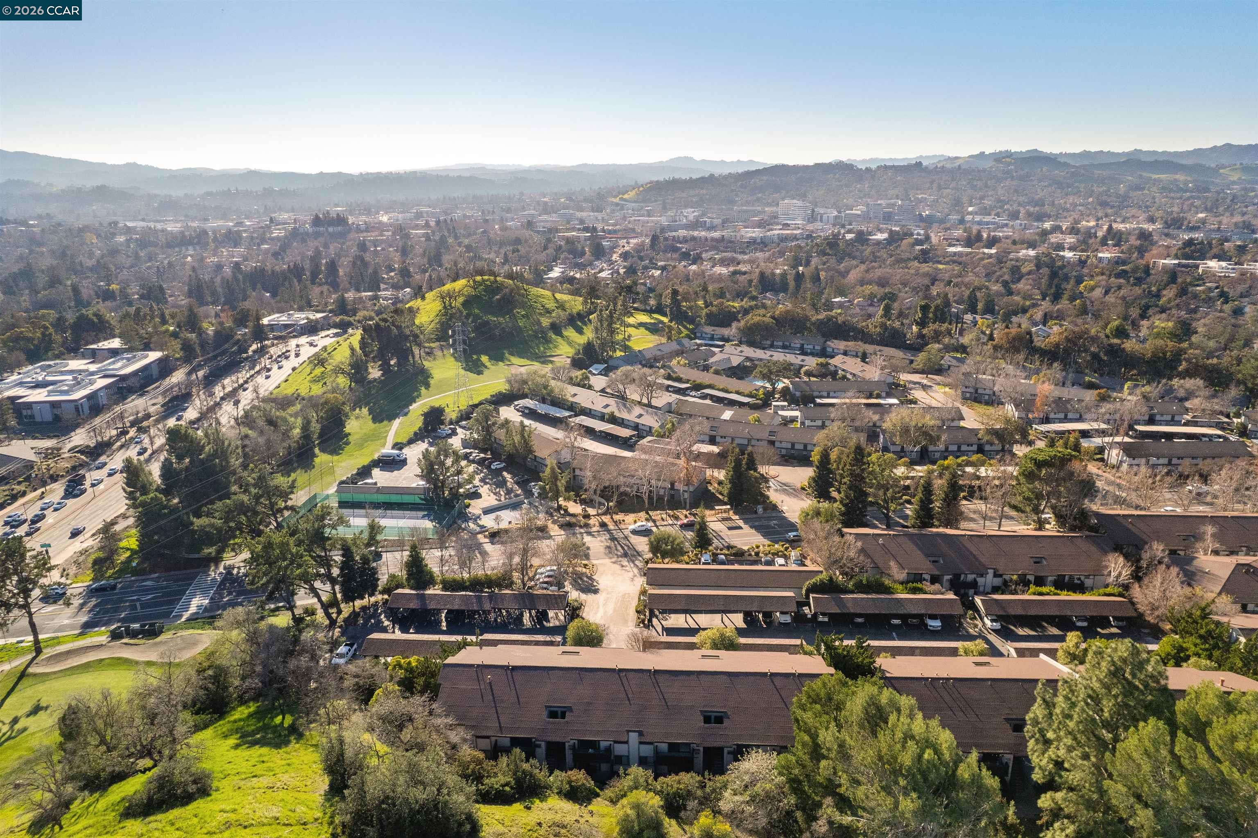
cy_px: 419
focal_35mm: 22
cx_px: 629
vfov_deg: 57.2
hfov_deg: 78.6
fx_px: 768
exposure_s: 1/3000
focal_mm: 8.4
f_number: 2.8
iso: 100
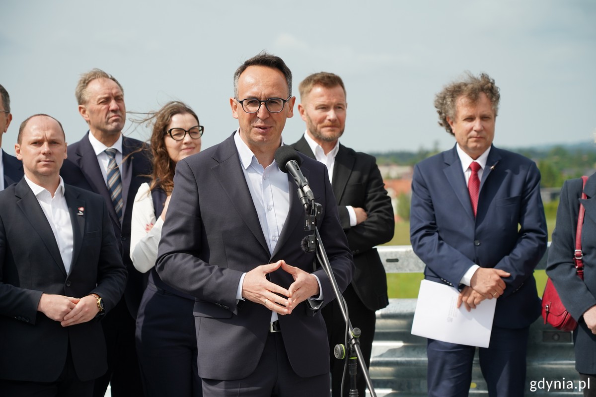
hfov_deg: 19.5
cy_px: 198
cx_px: 298
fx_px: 1738
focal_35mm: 105
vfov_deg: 13.0
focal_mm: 105
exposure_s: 1/2000
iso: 400
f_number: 5
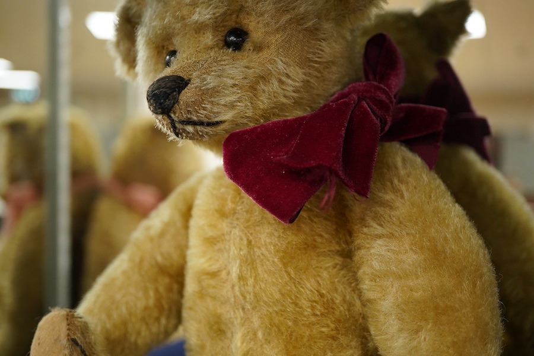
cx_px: 267
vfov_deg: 29.9
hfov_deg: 43.6
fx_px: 667
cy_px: 178
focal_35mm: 45
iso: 1250
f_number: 5
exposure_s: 1/125
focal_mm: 30
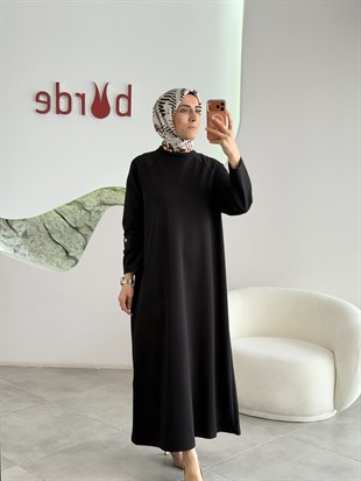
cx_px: 180
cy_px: 240
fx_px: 667
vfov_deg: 39.6
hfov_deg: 30.3
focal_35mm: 48
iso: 64
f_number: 1.78
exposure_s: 1/100
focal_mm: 6.76
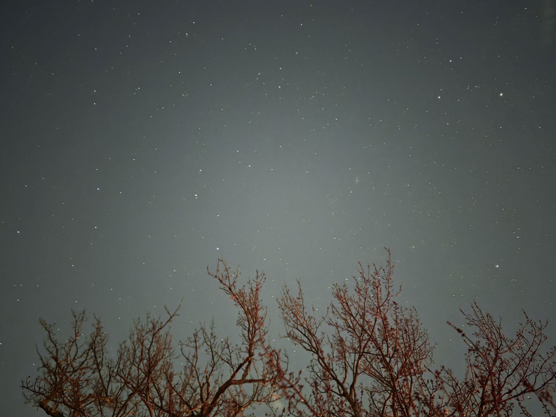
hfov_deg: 71.6
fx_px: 386
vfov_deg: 56.8
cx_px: 278
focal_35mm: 24
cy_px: 202
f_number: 1.7
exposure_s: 5.49
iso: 1000
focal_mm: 6.3
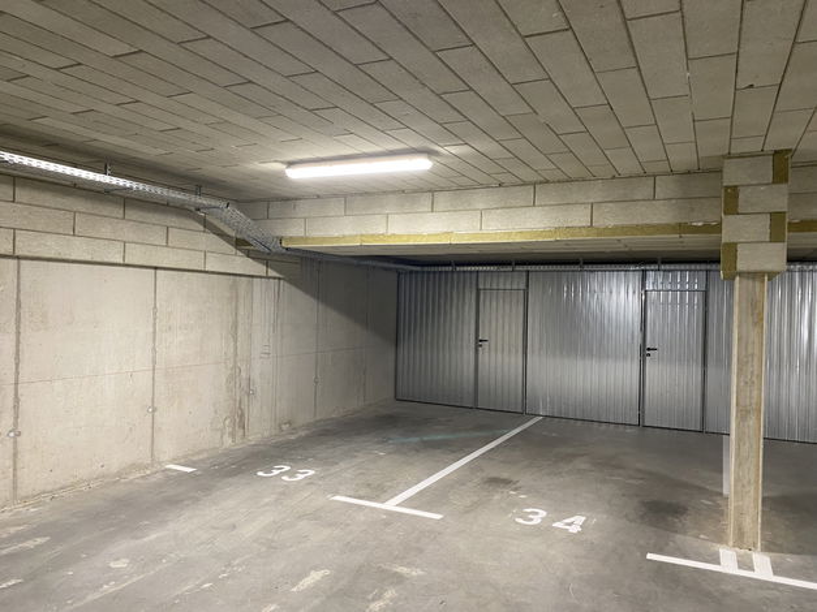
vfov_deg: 53.0
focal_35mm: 26
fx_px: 614
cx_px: 408
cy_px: 306
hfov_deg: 67.3
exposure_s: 1/50
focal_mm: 4.25
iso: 200
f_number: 1.8
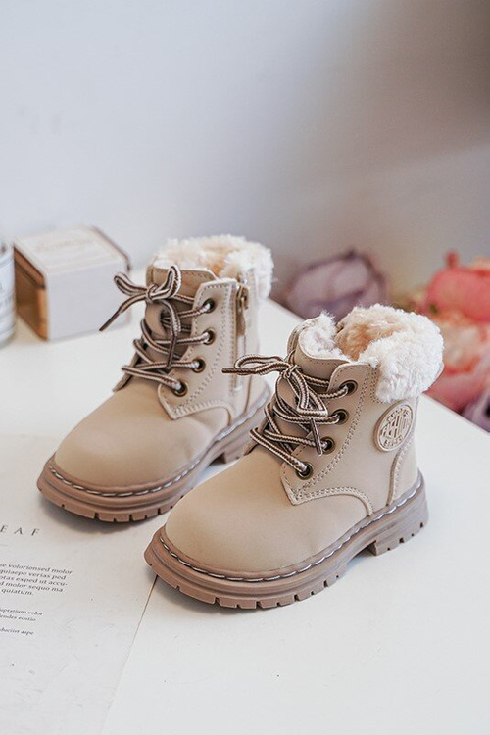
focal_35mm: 52
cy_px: 368
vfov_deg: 38.2
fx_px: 1062
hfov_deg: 26.0
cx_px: 245
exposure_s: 1/100
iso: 500
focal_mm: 52
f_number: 4
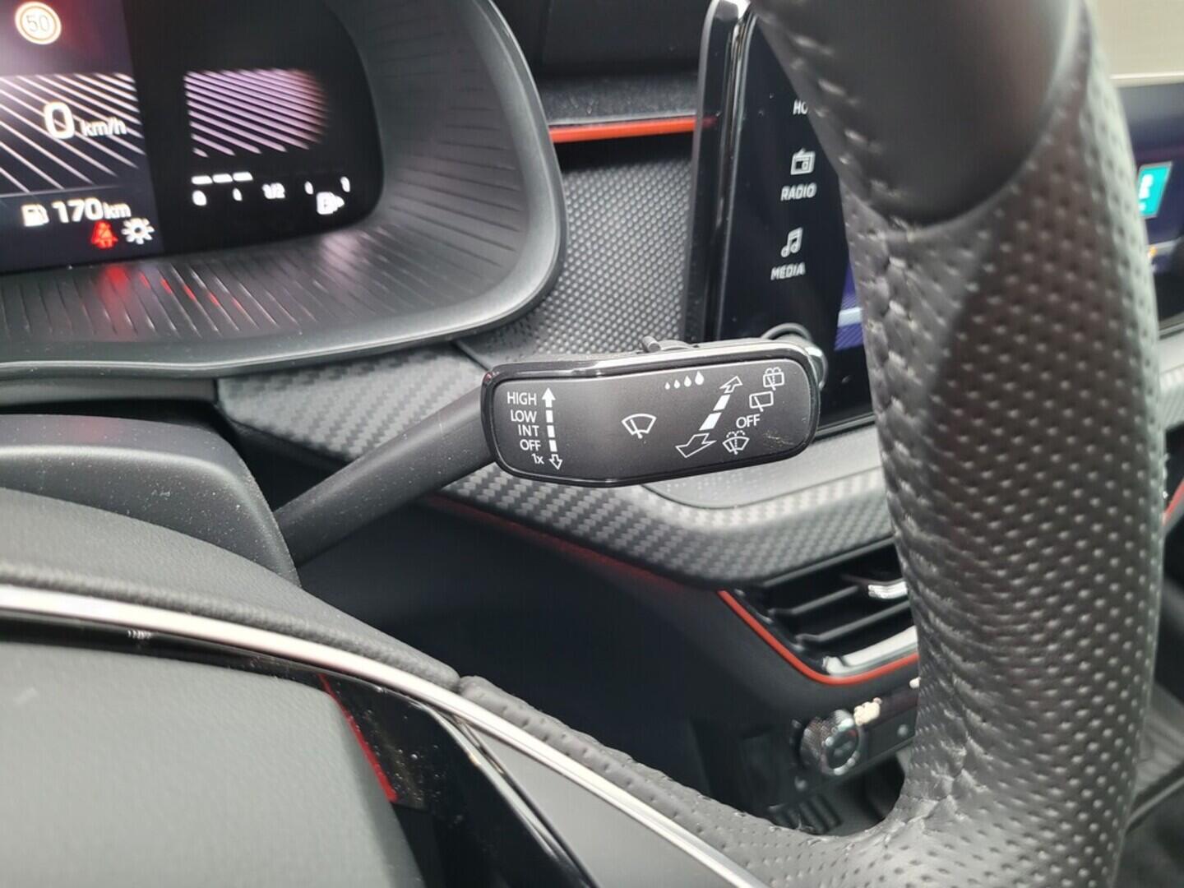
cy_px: 444
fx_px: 889
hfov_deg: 67.3
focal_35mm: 26
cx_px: 592
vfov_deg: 53.1
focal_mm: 5.4
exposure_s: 1/50
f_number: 1.8
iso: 640
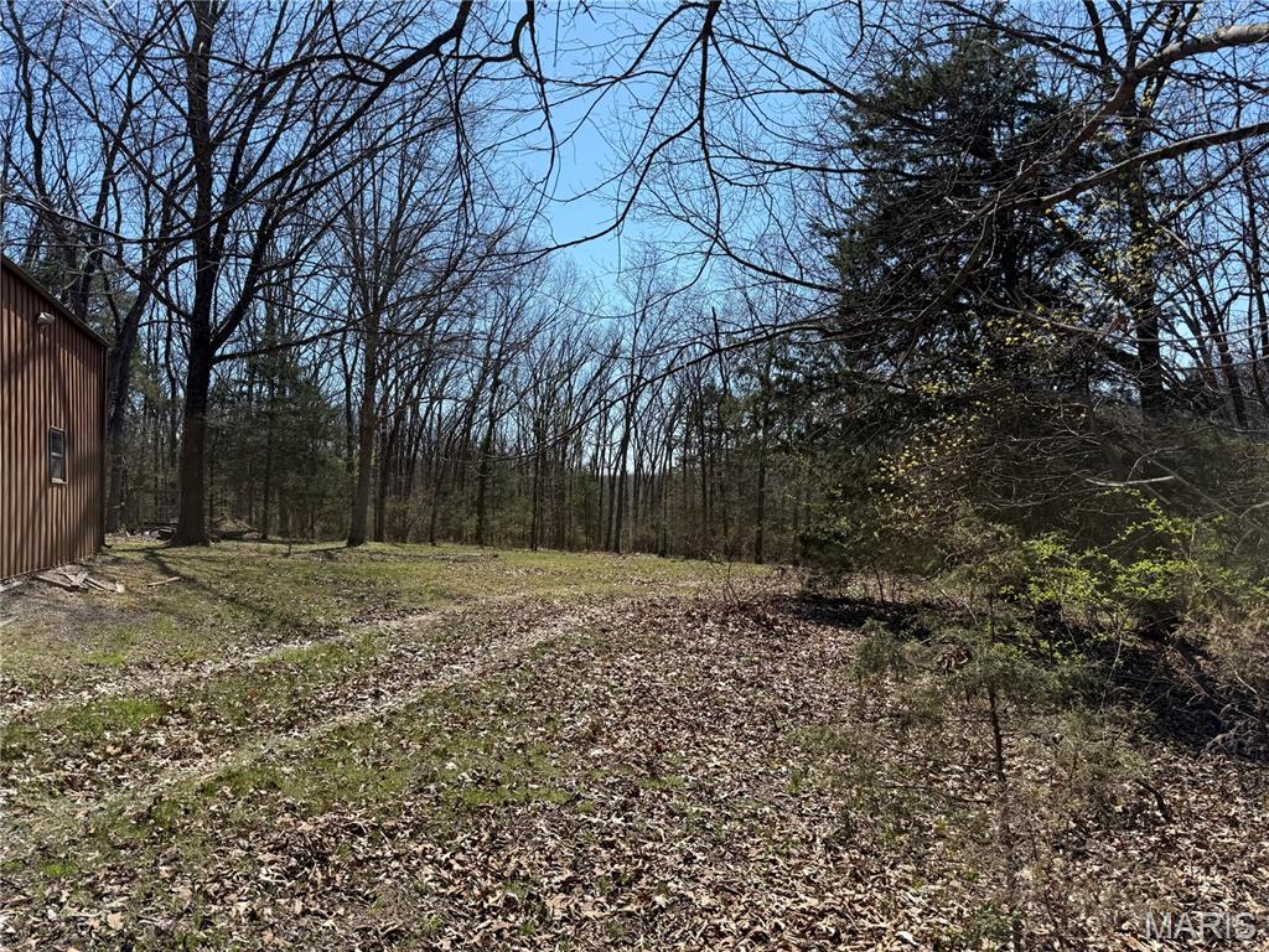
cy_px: 476
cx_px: 634
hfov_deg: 71.6
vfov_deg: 56.8
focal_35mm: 24
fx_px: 880
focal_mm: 6.76
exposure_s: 1/3279
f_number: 1.78
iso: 80
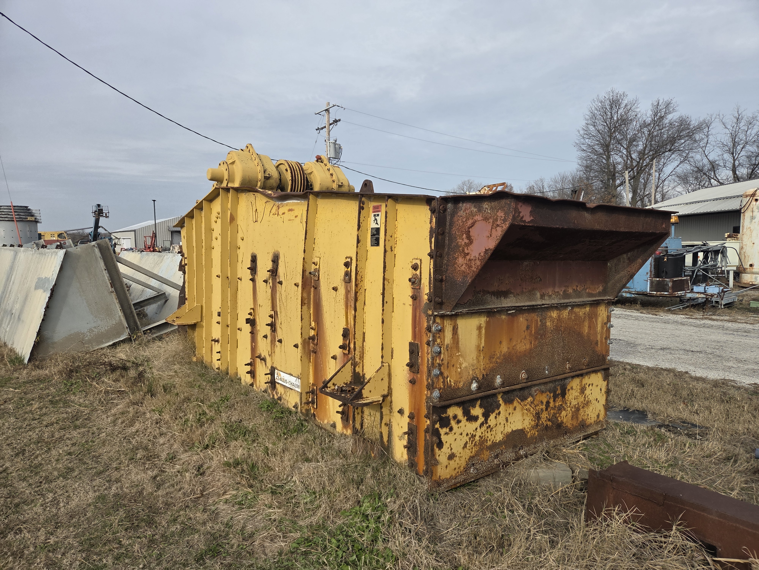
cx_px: 380
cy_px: 285
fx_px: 504
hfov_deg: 73.9
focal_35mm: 23
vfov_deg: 58.9
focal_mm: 5.4
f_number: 1.8
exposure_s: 1/4460
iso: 80
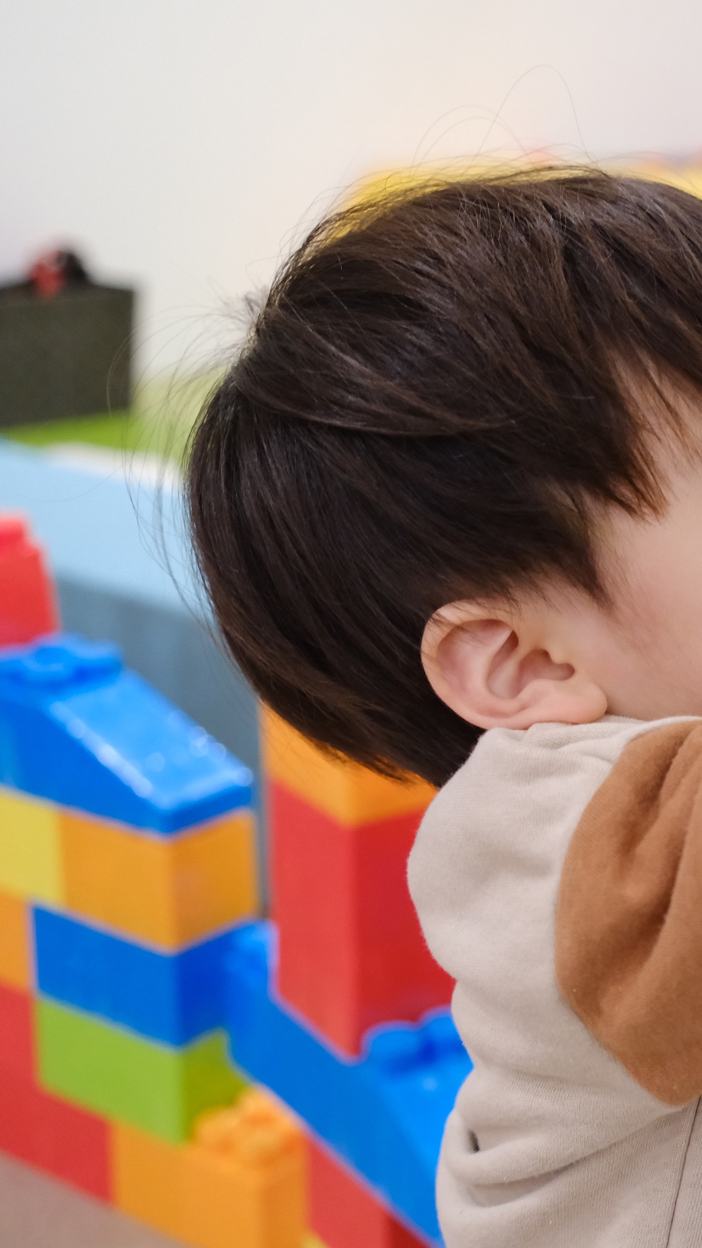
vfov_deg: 35.4
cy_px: 624
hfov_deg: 19.3
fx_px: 1952
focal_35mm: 59
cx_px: 823
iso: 2500
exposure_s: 1/160
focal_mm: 24.9
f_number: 2.8
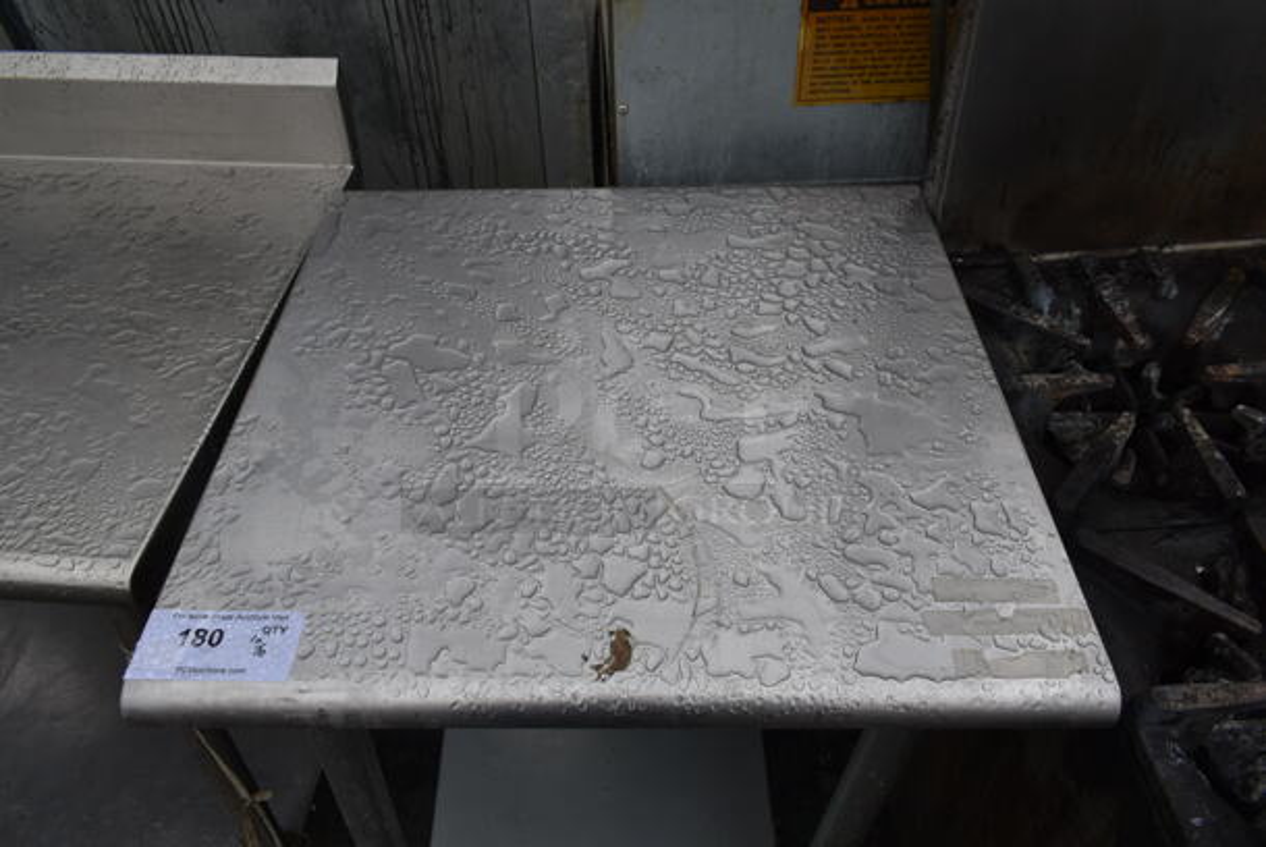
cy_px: 424
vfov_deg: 48.0
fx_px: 950
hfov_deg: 67.3
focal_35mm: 27
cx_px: 633
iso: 100
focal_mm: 18
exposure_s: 1/200
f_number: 7.1
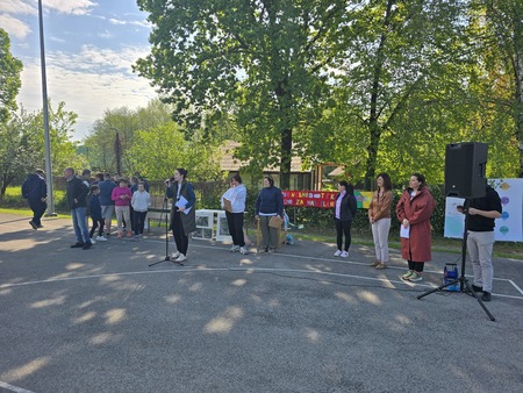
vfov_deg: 58.9
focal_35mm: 23
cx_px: 262
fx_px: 348
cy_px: 196
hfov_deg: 73.9
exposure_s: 1/922
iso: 12
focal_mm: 6.3
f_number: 1.7
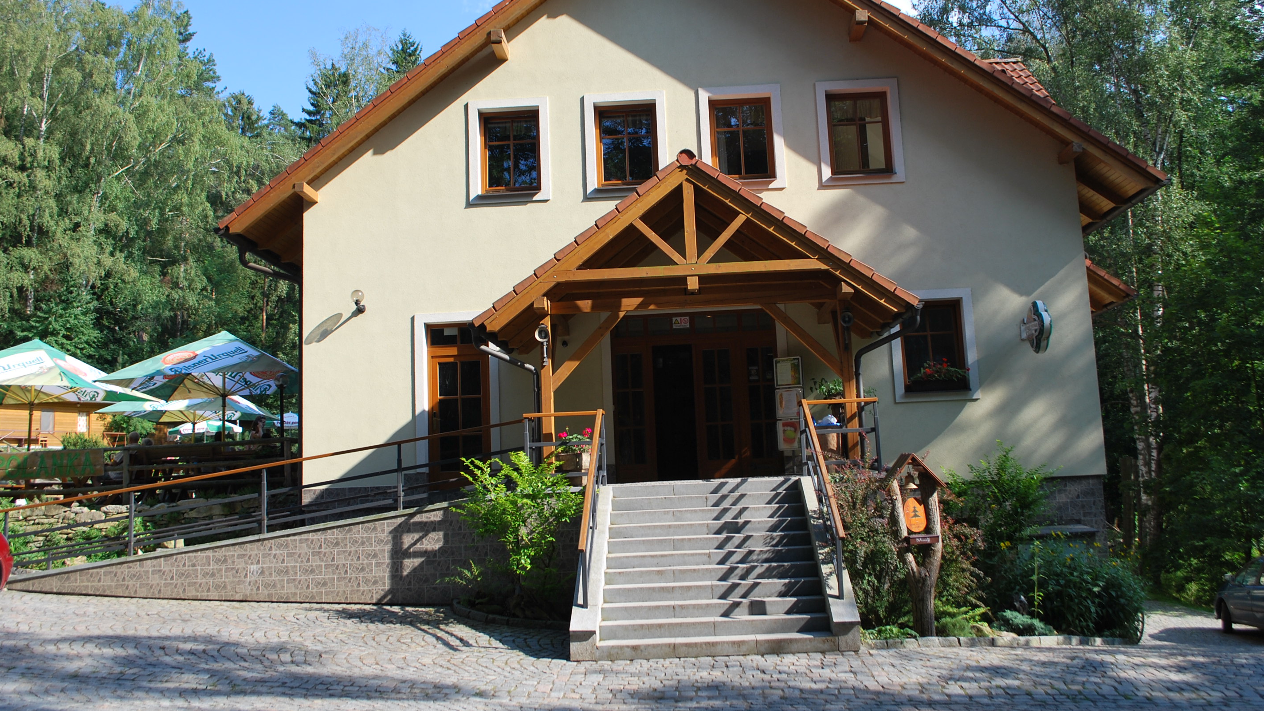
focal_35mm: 32
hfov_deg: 61.0
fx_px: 1072
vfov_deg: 36.6
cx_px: 623
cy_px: 288
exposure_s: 1/160
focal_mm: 20
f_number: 6.3
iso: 100
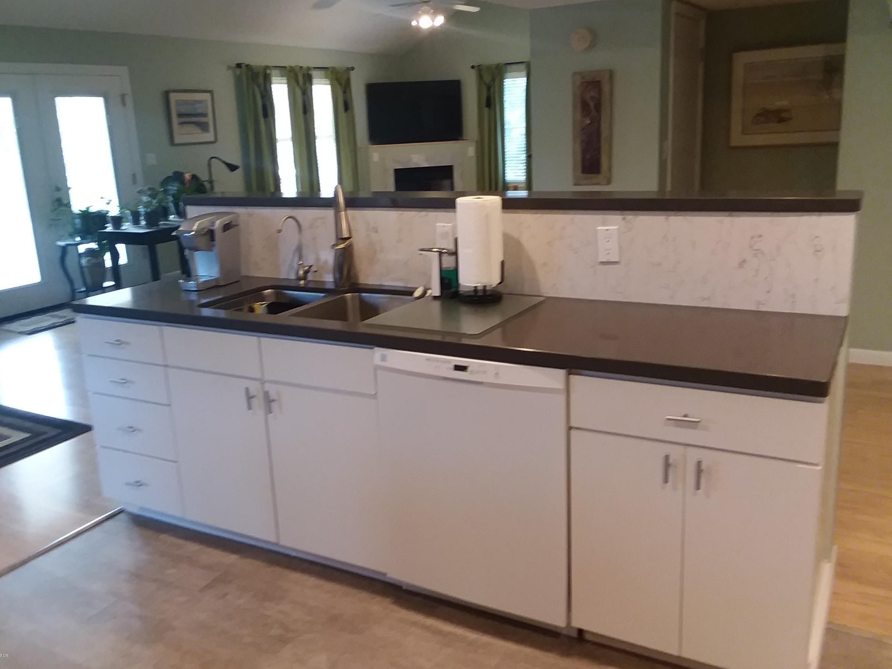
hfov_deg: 60.0
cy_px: 332
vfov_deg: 46.8
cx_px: 441
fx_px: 773
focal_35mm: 30
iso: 125
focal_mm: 2.47
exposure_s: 1/30
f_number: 1.9
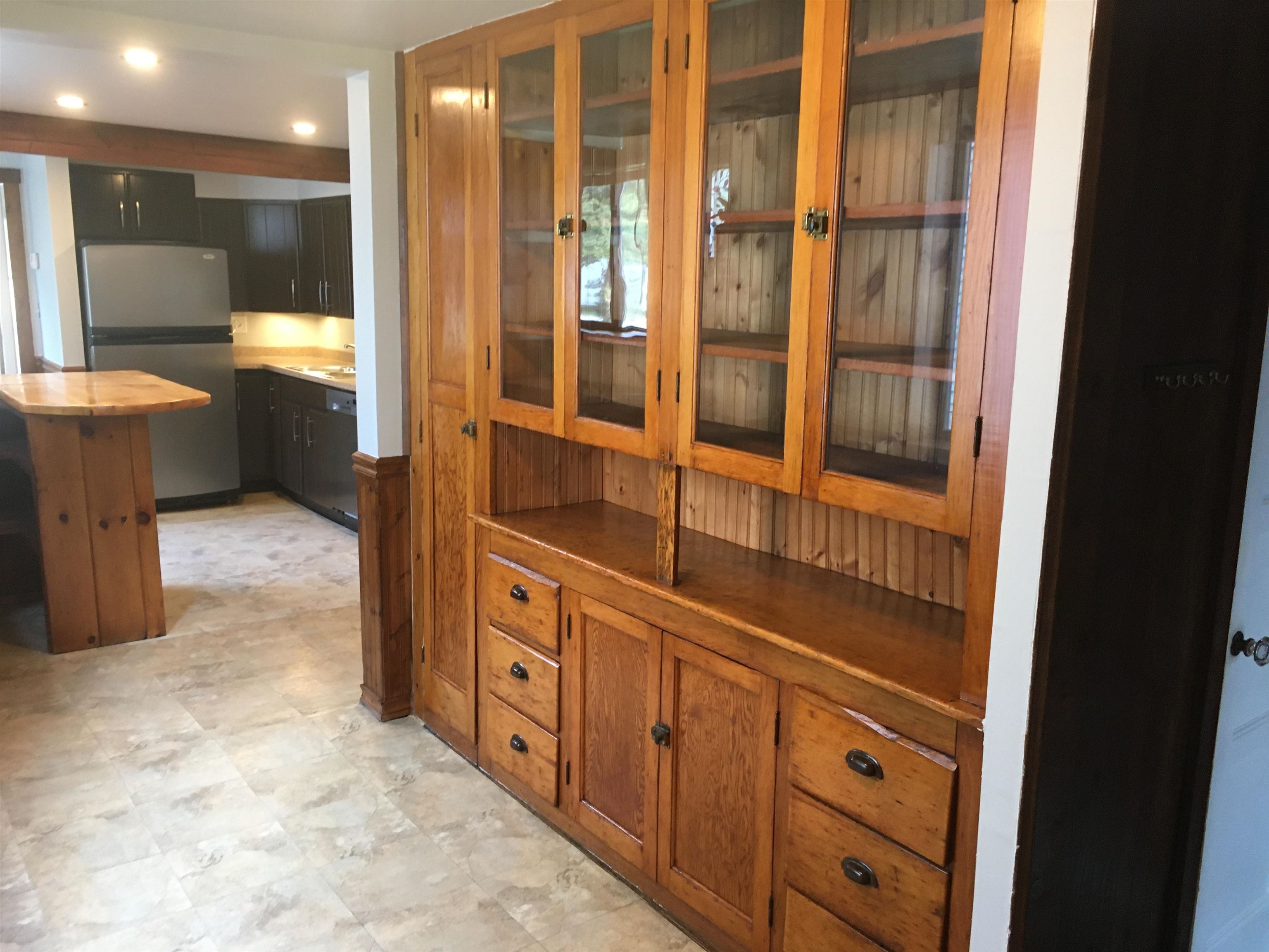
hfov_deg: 61.7
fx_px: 1063
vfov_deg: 48.2
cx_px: 634
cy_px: 476
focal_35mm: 29
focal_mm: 4.15
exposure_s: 1/30
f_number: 2.2
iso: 125
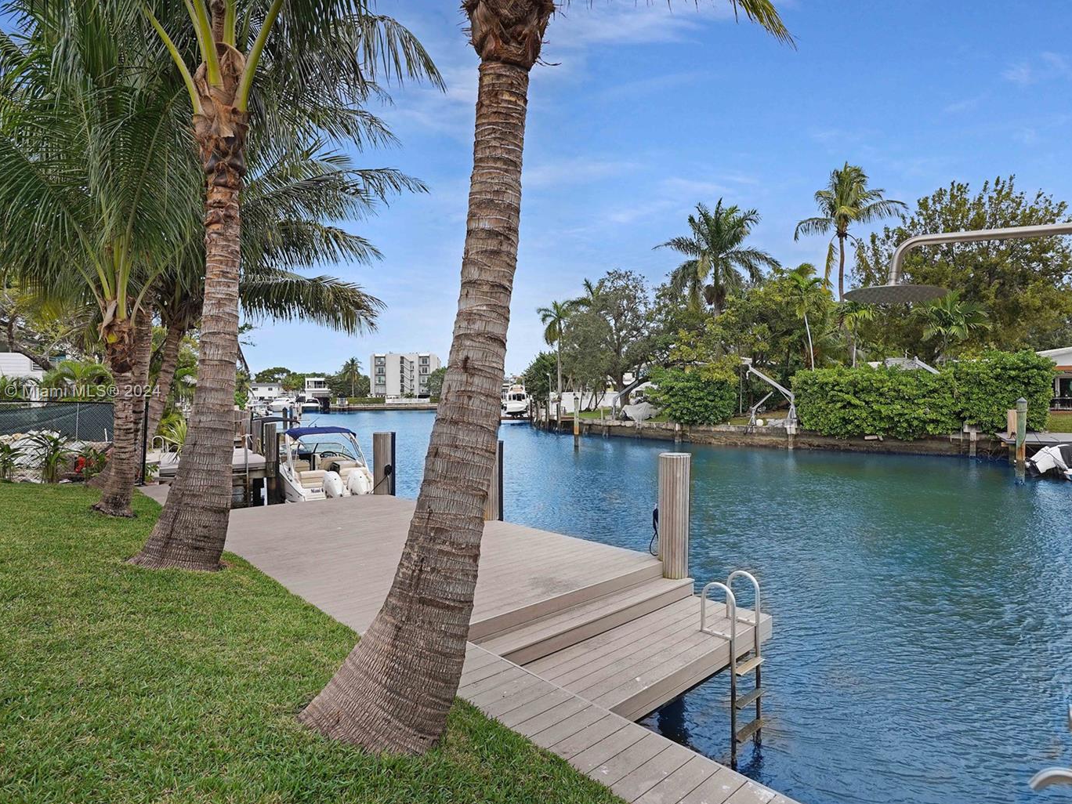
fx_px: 557
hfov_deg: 87.8
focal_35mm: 18
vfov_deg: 71.6
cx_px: 538
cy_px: 393
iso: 100
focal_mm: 16
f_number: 4.5
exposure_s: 1/500
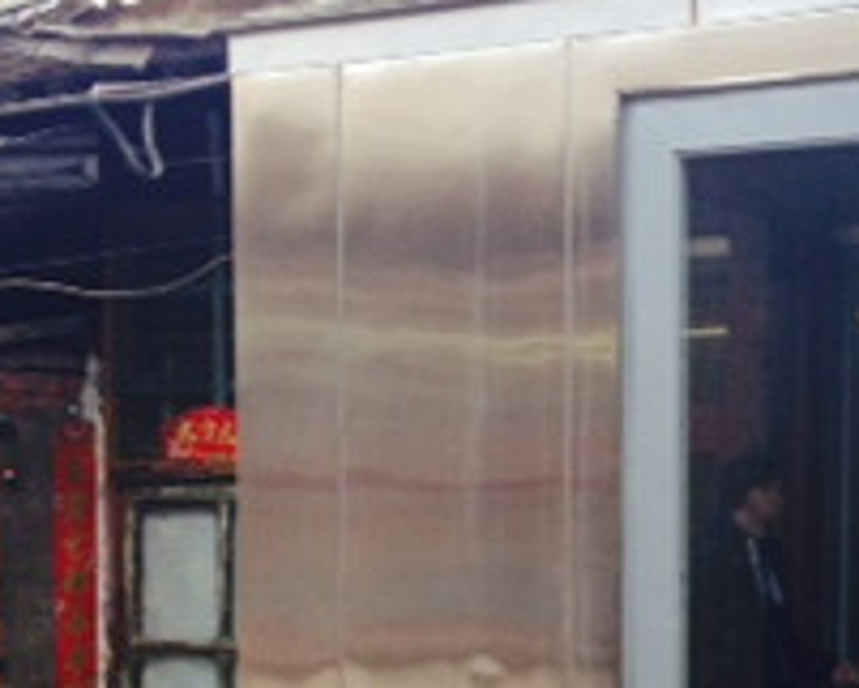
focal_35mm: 100
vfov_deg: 15.1
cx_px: 744
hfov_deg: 18.9
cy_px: 697
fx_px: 2544
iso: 50
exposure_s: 1/188
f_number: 2.4
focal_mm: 4.28
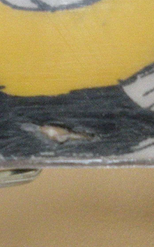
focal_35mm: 68
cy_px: 153
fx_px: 457
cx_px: 53
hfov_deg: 19.1
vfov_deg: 30.1
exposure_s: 1/46.6
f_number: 3.5
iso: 3200
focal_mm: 6.3
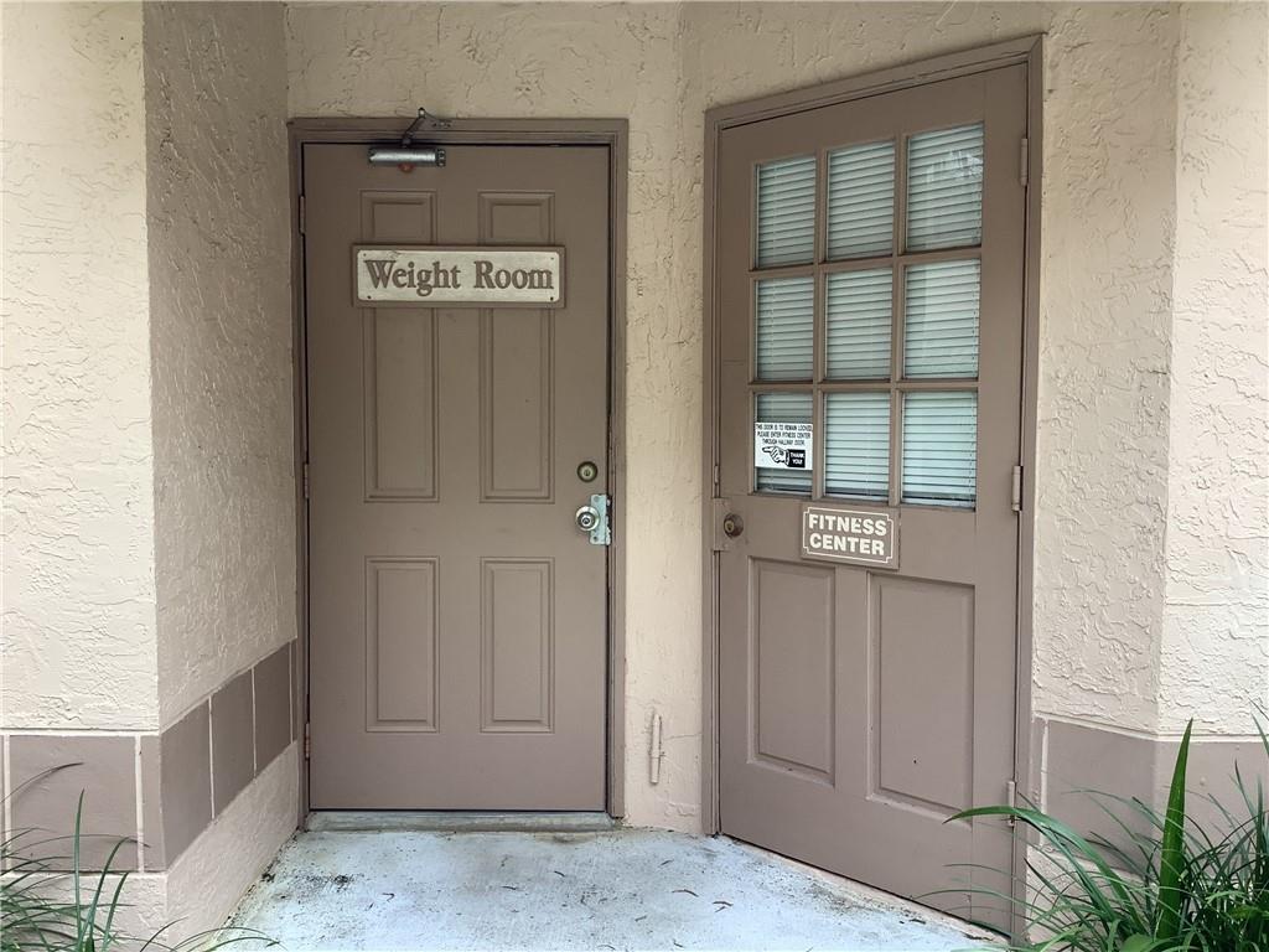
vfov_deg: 45.4
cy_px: 476
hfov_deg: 58.4
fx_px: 1136
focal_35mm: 31
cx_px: 634
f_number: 2.4
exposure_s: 1/120
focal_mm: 3.3
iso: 25
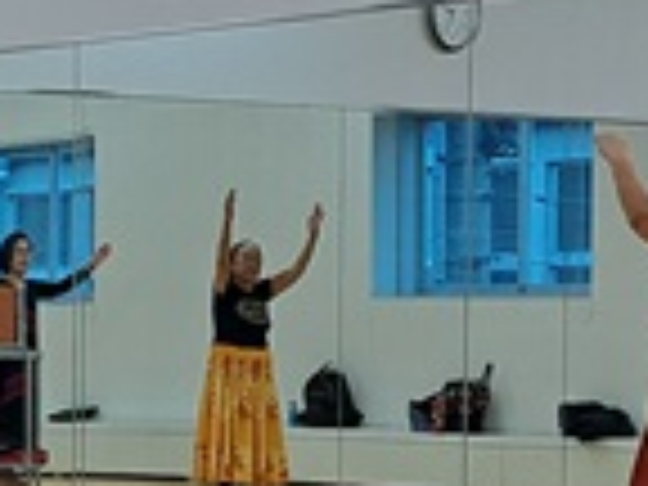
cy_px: 583
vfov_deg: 9.5
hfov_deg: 12.1
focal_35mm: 154
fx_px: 2883
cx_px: -414
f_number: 1.8
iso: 50
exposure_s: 1/100
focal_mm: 5.23
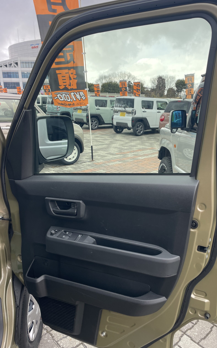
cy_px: 176
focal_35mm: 28
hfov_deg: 44.3
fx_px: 265
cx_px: 132
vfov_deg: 66.5
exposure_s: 1/421
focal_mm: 4.2
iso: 32
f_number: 1.6
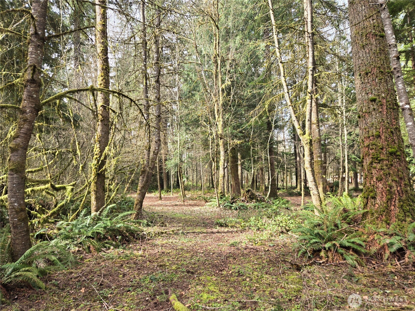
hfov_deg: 73.9
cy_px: 156
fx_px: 276
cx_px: 208
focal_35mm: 23
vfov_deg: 58.9
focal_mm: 5.4
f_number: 1.8
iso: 40
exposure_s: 1/180
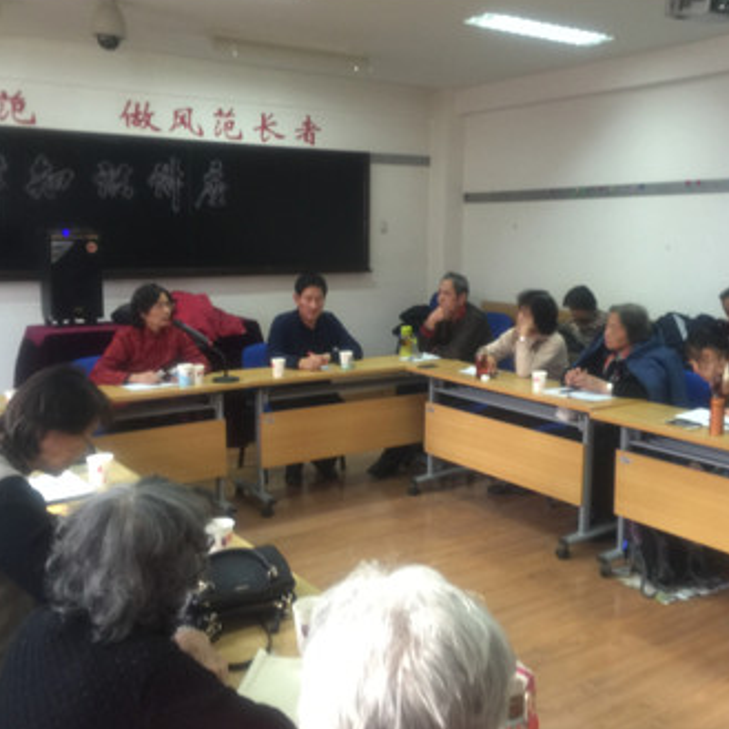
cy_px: 360
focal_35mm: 35
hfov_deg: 47.2
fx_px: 834
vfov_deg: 47.2
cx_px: 401
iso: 64
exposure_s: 1/17
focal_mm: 4.15
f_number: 2.2
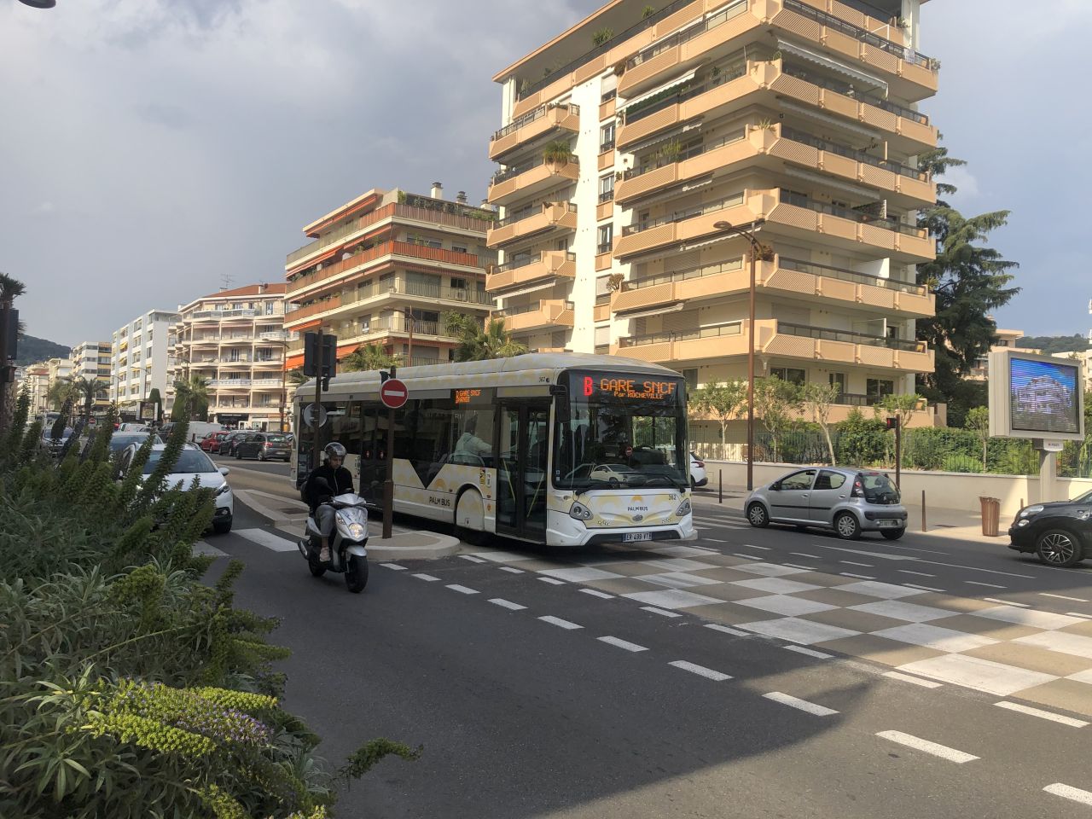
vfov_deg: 49.7
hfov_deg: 63.4
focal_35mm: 28
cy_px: 410
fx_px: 883
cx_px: 546
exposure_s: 1/1845
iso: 20
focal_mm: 4
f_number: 1.8
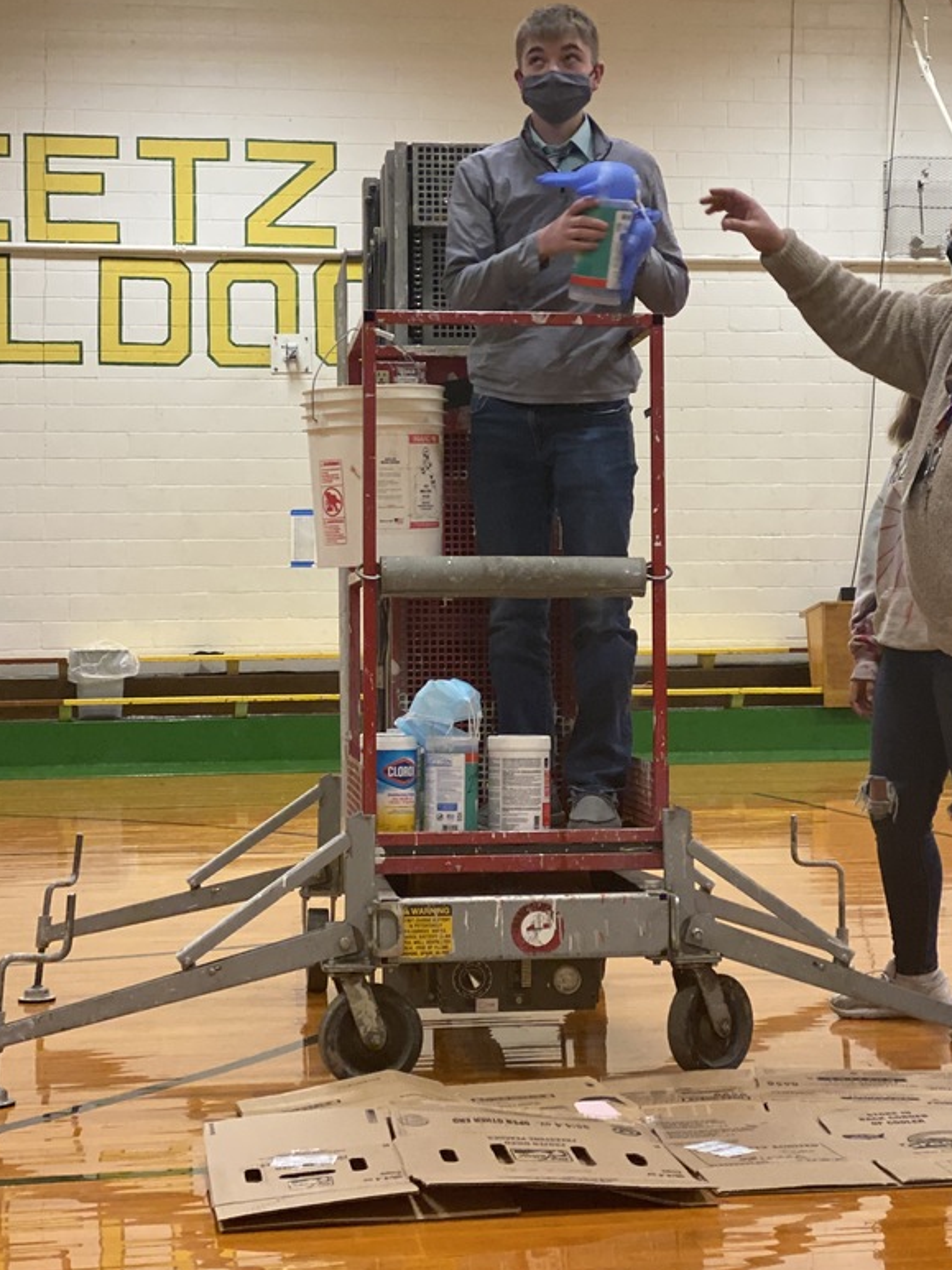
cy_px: 503
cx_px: 518
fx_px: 2530
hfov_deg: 21.3
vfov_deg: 28.1
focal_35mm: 69
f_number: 2
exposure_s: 1/60
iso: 160
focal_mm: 6
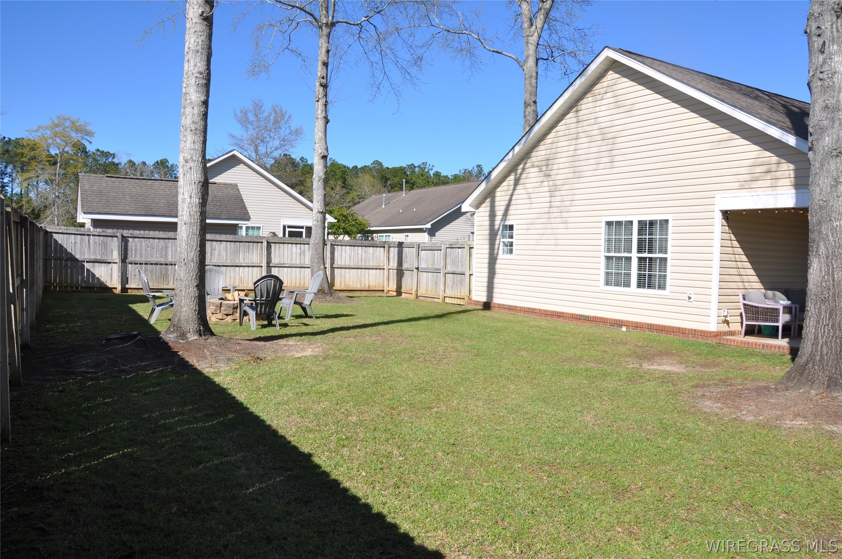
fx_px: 631
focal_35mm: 27
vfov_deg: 47.8
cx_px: 421
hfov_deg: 67.4
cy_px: 280
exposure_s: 1/320
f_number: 9
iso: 200
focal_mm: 18
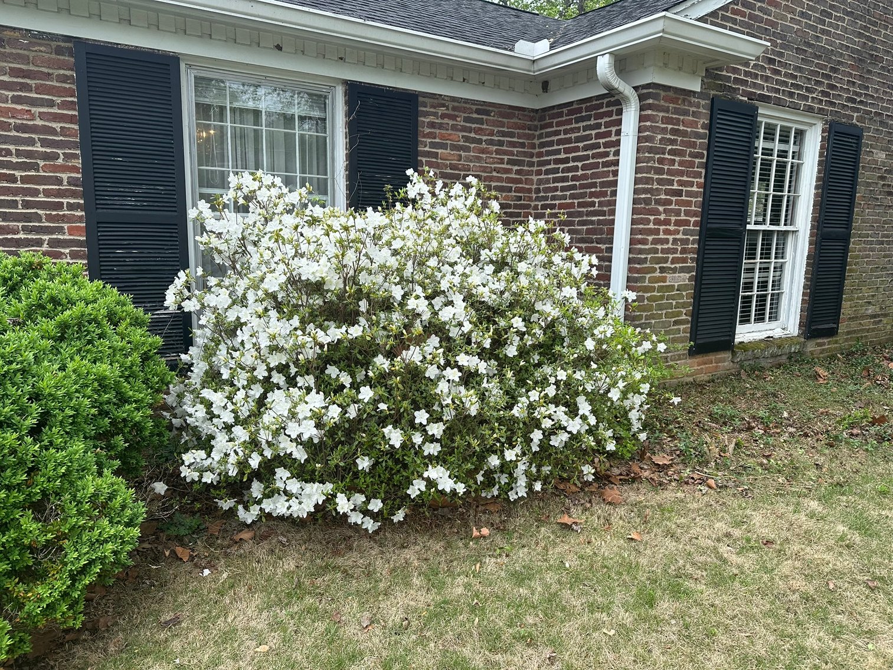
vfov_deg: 56.8
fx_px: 619
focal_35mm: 24
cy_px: 335
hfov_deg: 71.6
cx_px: 446
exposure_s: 1/989
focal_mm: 6.86
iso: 80
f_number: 1.78
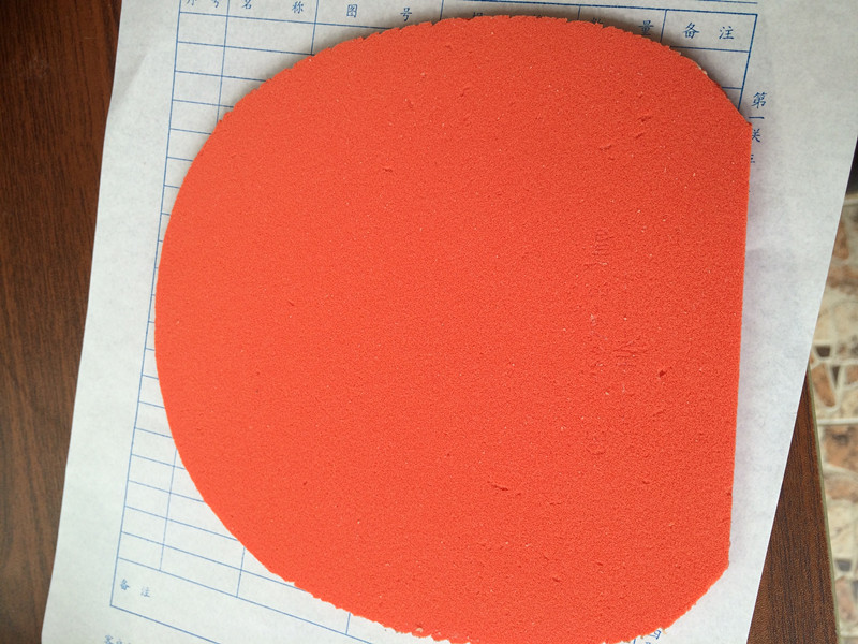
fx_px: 744
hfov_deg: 60.0
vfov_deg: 46.8
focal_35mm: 30
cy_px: 322
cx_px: 429
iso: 32
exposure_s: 1/170
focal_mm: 4.12
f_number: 2.2
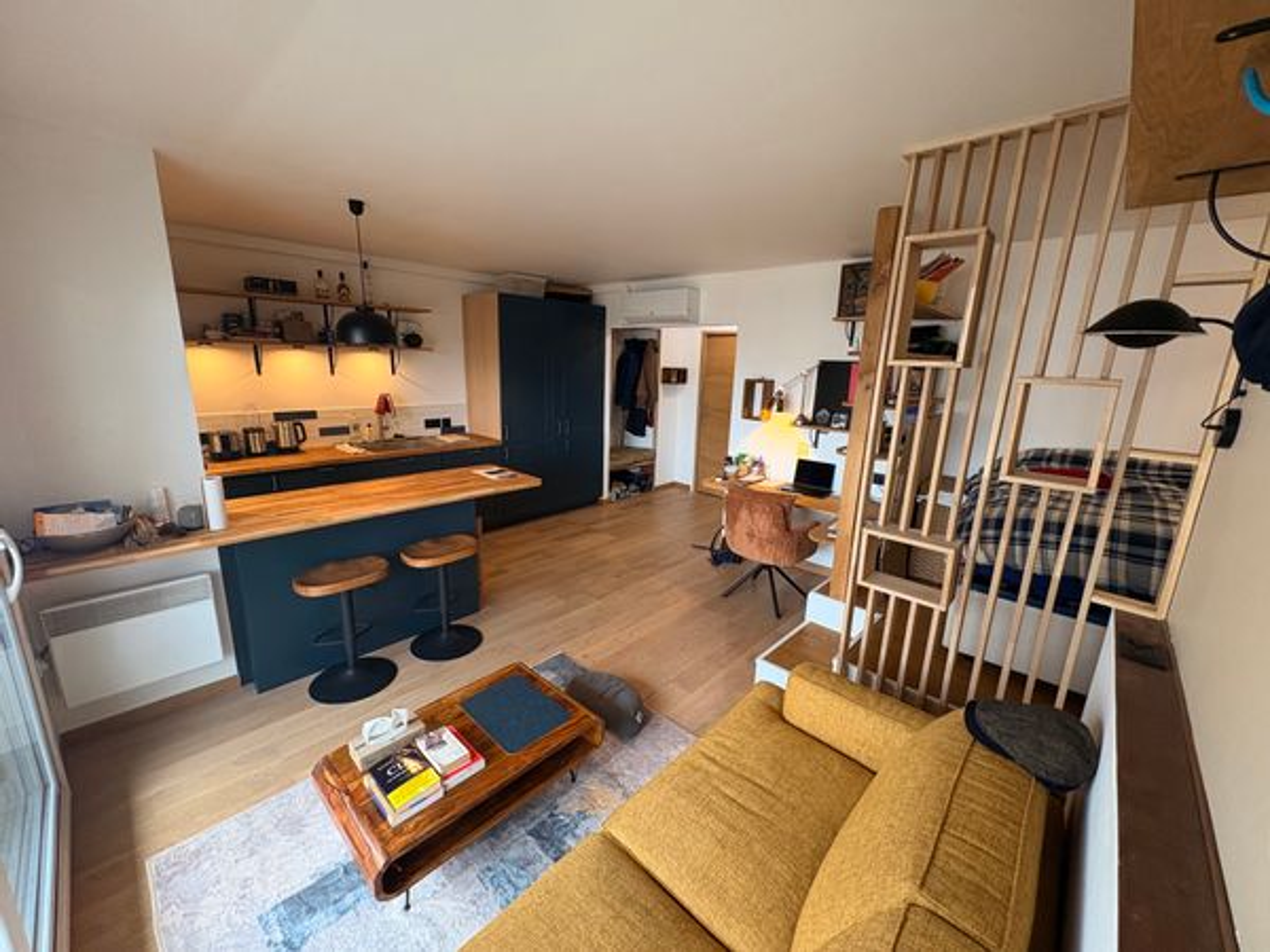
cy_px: 476
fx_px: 514
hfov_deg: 102.1
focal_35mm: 14
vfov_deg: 85.7
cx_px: 635
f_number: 2.2
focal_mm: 2.22
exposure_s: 1/50
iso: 200
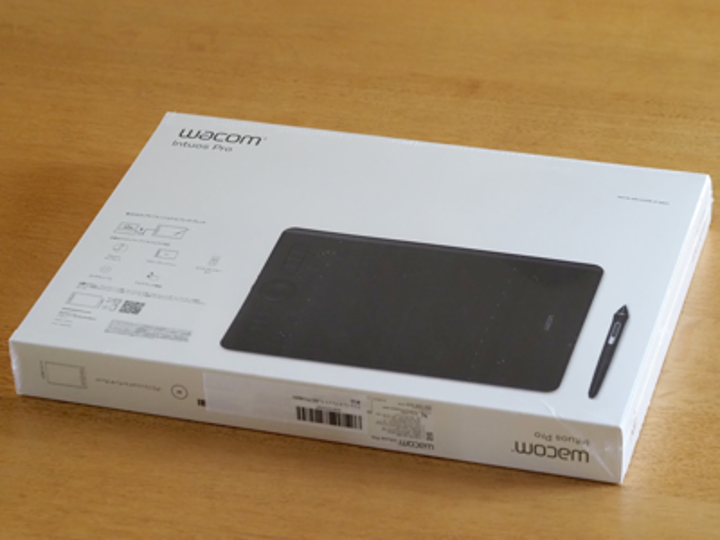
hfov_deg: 16.4
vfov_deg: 12.3
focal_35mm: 120
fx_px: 2496
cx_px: 360
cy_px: 270
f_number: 4.5
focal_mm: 60
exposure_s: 1/125
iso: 3200
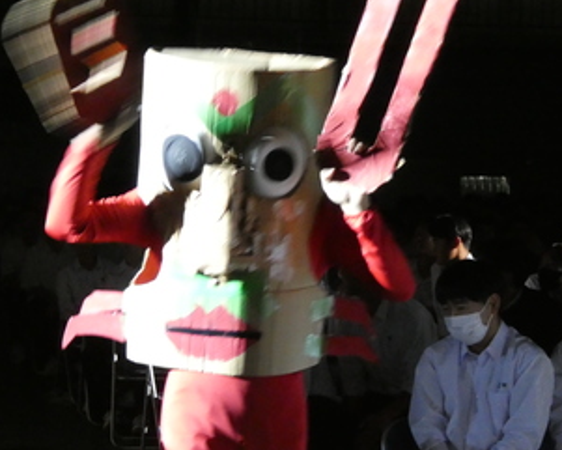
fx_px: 1913
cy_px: 316
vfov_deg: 13.4
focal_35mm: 115
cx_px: 228
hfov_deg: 16.7
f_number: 4.4
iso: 1600
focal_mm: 13.3
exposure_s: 1/15
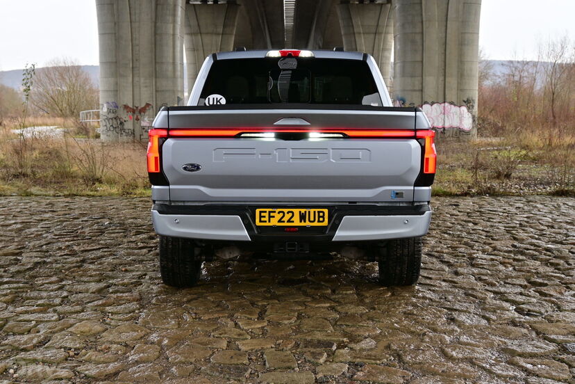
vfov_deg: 26.5
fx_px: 815
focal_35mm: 51
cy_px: 192
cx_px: 288
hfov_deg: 38.9
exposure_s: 1/50
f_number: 5
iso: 100
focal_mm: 34
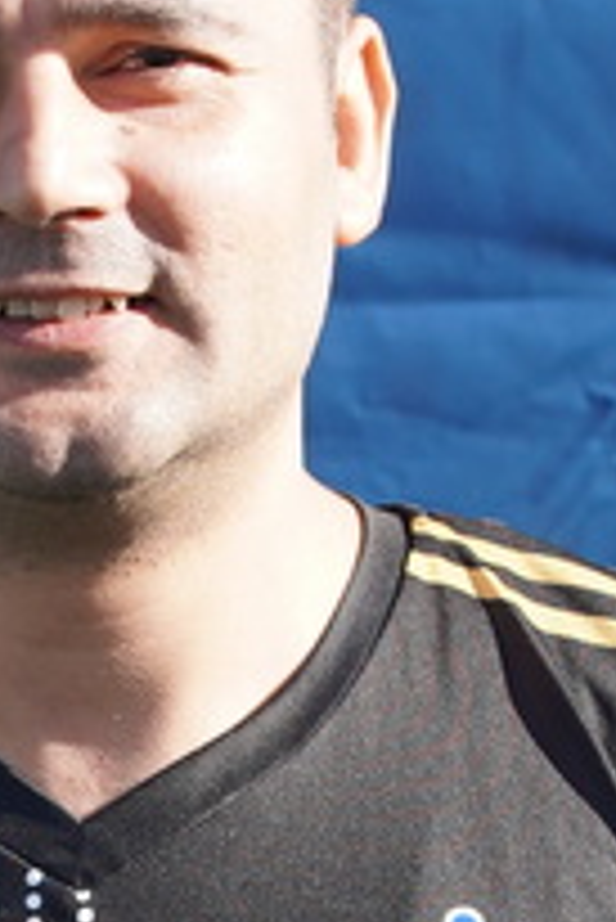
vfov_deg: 7.5
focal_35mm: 274
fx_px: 7020
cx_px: 160
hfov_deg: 5.0
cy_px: 922
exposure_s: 1/320
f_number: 4.5
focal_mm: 70
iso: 100
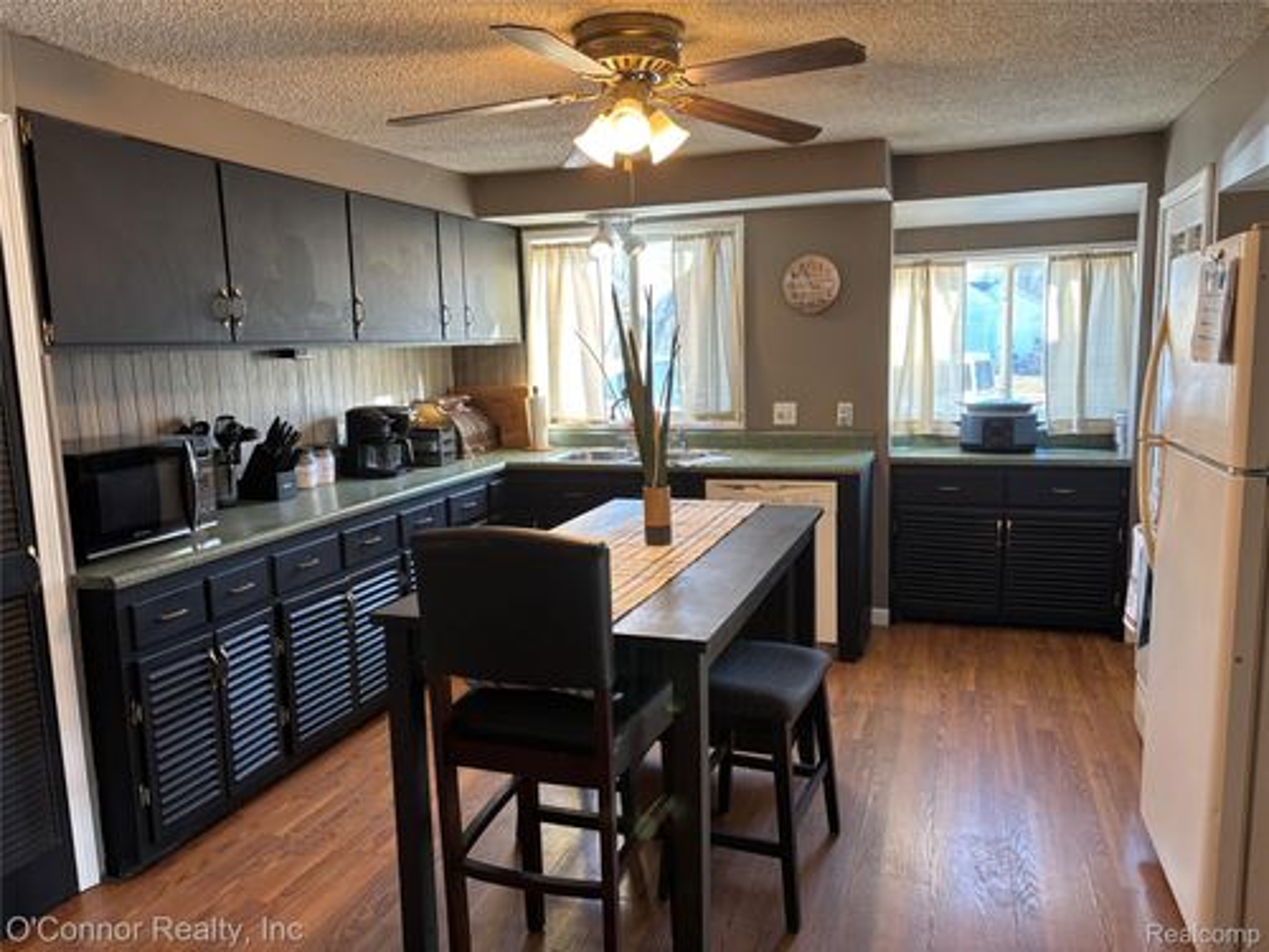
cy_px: 476
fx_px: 953
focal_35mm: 26
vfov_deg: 53.1
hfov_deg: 67.3
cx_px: 634
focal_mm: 5.96
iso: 100
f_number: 1.6
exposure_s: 1/60
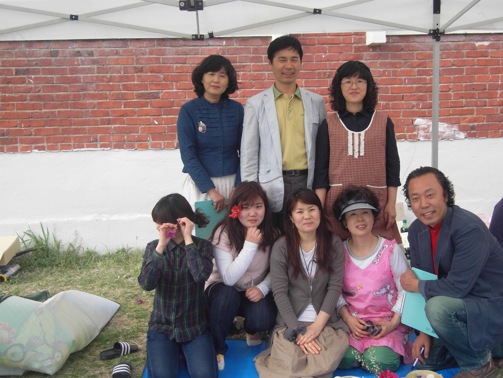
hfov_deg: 42.1
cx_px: 252
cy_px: 189
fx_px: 654
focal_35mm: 45
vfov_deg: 32.2
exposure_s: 1/250
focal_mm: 9.6
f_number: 3.7
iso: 80
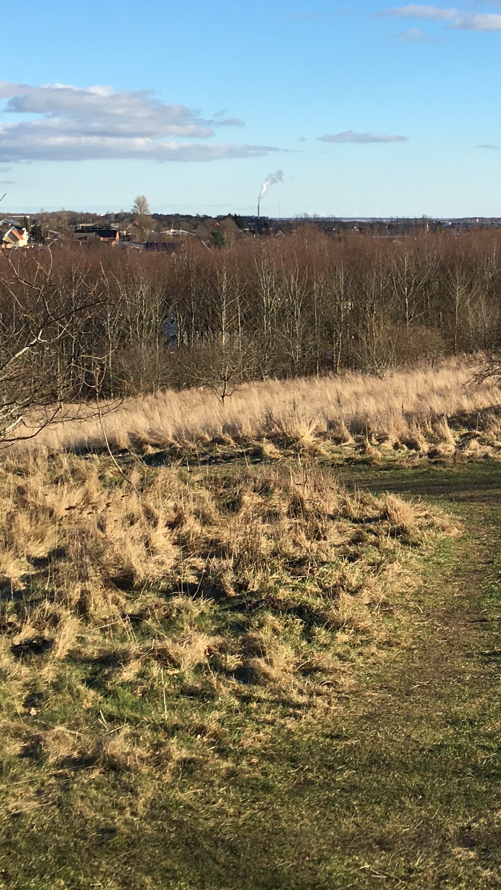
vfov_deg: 33.1
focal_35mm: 63
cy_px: 317
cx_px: 572
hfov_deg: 18.3
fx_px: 1488
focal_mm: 4.15
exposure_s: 1/1099
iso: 25
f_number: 2.2
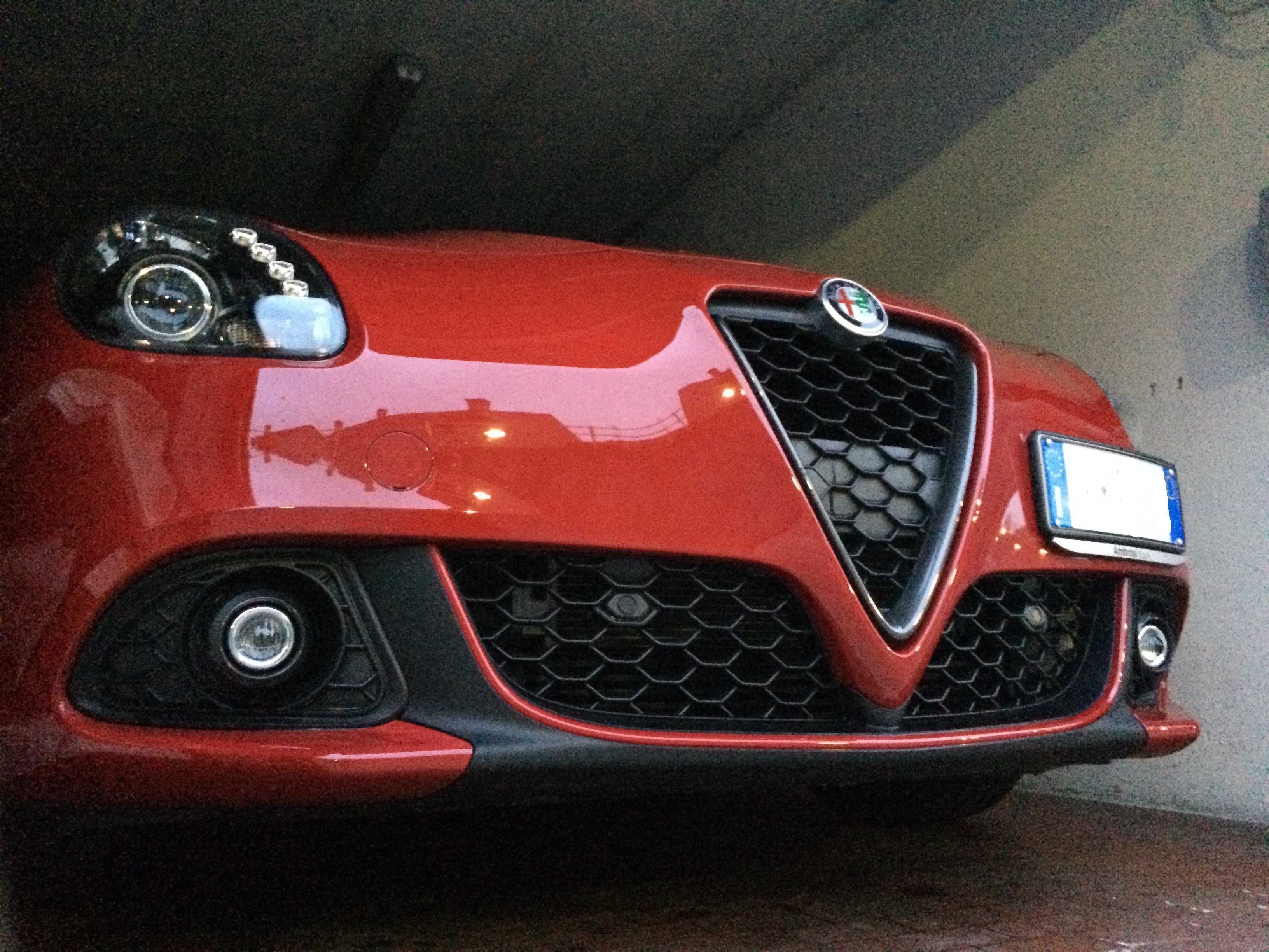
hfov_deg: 61.7
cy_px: 476
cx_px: 634
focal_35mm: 29
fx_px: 1063
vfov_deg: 48.2
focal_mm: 4.15
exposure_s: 1/17
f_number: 2.2
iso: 1250
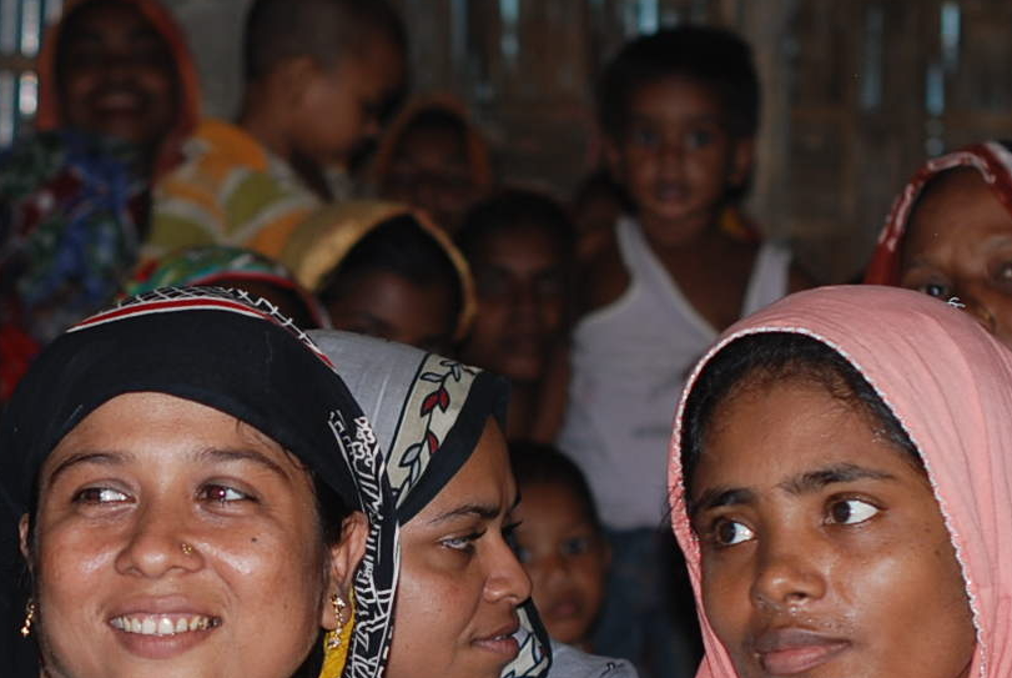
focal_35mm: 179
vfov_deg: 7.7
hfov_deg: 11.4
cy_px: 663
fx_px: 5038
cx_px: 102
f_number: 3.2
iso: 160
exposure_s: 1/60
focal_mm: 50
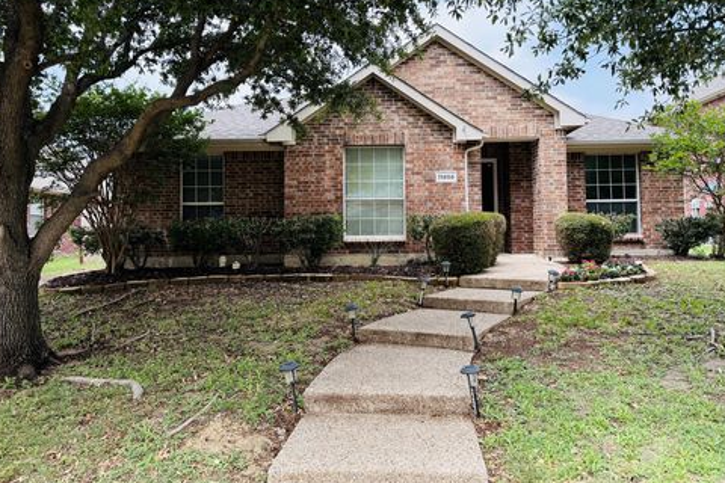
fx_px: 524
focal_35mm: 26
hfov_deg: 69.4
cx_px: 367
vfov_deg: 49.5
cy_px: 214
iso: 100
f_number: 1.78
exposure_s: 1/1314
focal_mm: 6.76
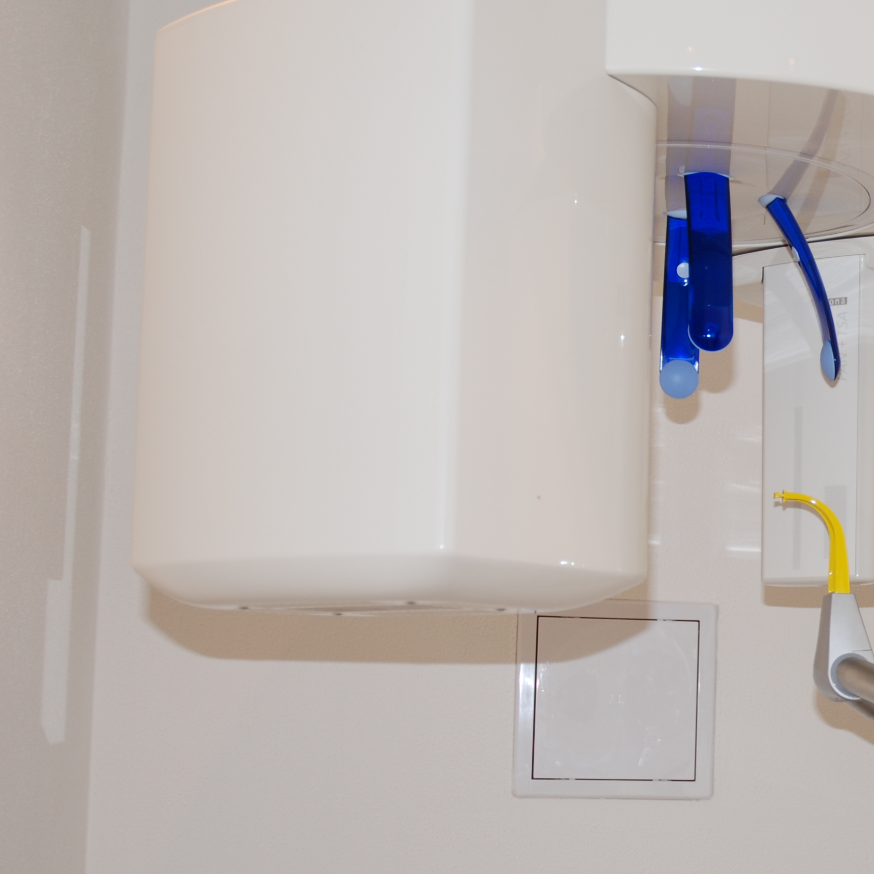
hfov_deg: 23.5
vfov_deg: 24.9
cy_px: 537
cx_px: 958
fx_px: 1971
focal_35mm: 69
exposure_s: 1/60
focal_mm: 24
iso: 200
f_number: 3.8
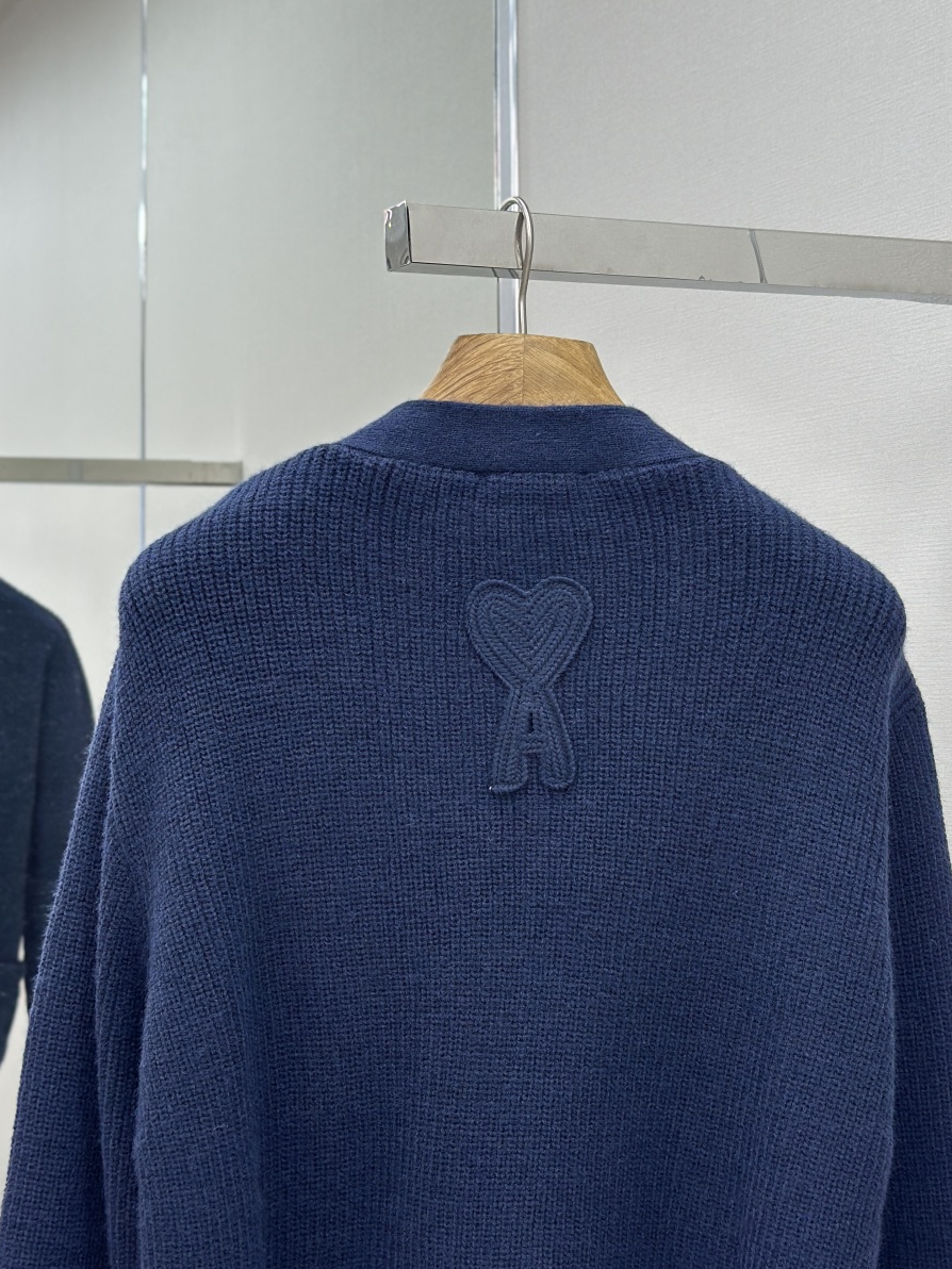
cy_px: 609
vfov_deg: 33.2
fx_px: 2127
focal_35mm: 58
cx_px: 516
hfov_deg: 25.2
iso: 80
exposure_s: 1/200
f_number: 1.78
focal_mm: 6.86
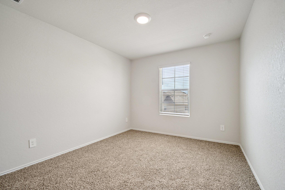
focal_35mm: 15
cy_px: 95
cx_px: 142
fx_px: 119
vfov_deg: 77.3
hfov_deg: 100.4
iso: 400
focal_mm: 10
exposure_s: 1/40
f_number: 8
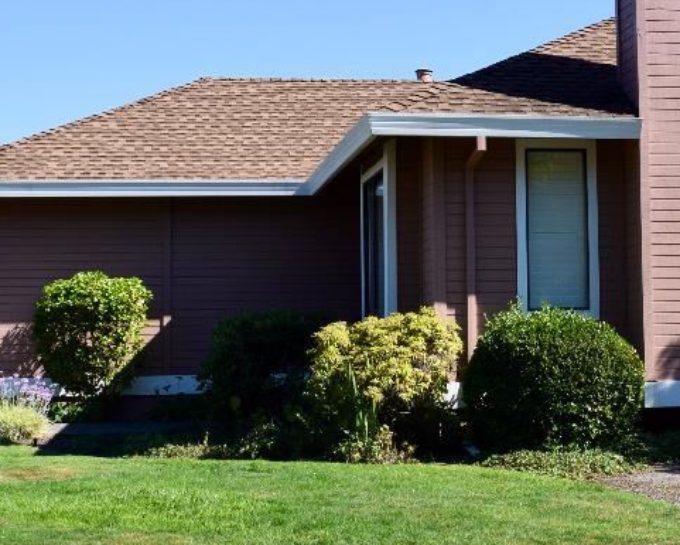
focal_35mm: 79
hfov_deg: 23.8
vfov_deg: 19.4
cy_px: 178
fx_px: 1590
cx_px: 527
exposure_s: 1/320
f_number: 9
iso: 200
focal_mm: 18
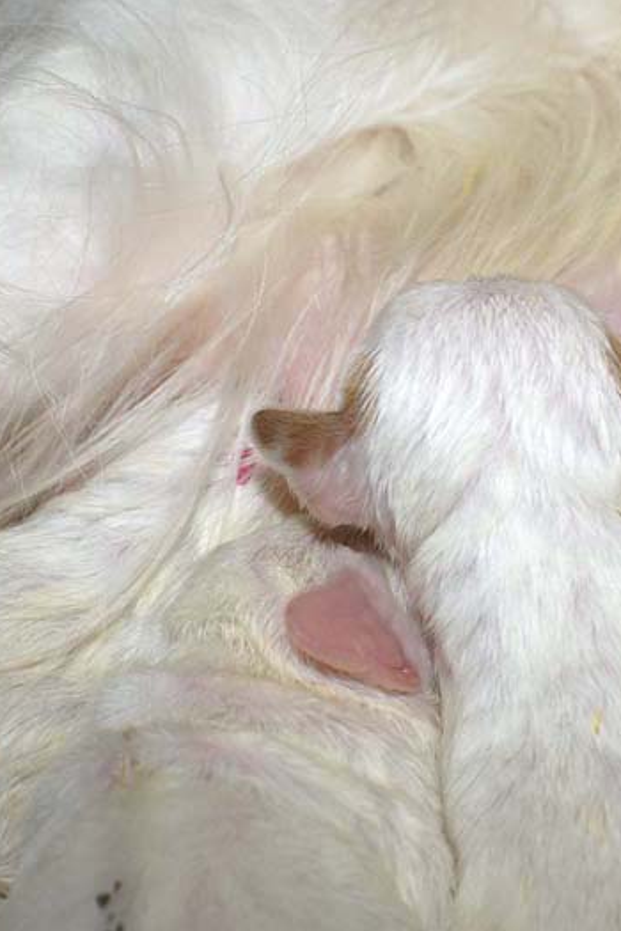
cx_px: 605
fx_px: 1656
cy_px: 469
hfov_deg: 20.6
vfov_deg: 31.4
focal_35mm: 64
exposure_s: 1/60
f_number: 6.3
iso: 400
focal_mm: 28
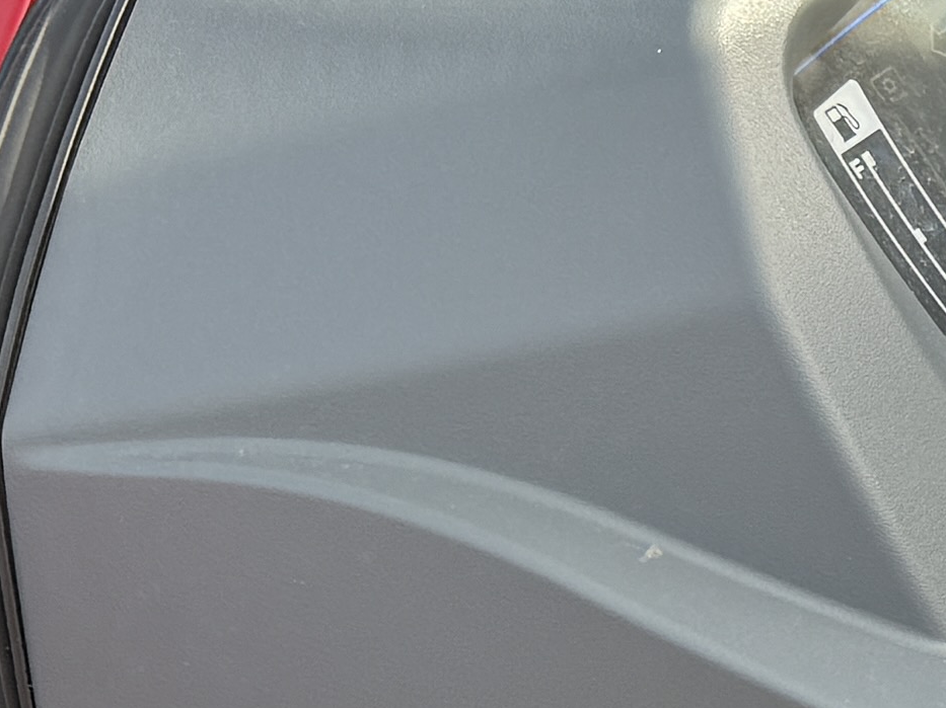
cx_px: 2164
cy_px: 589
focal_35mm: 147
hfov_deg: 11.4
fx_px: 4016
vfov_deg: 10.1
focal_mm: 6.76
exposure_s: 1/521
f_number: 1.78
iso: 80
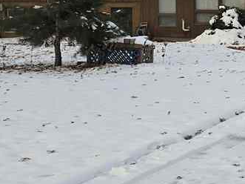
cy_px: 56
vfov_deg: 16.5
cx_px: 319
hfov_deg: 20.2
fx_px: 630
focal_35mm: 89
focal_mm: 6.3
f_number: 1.7
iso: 16
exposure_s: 1/180
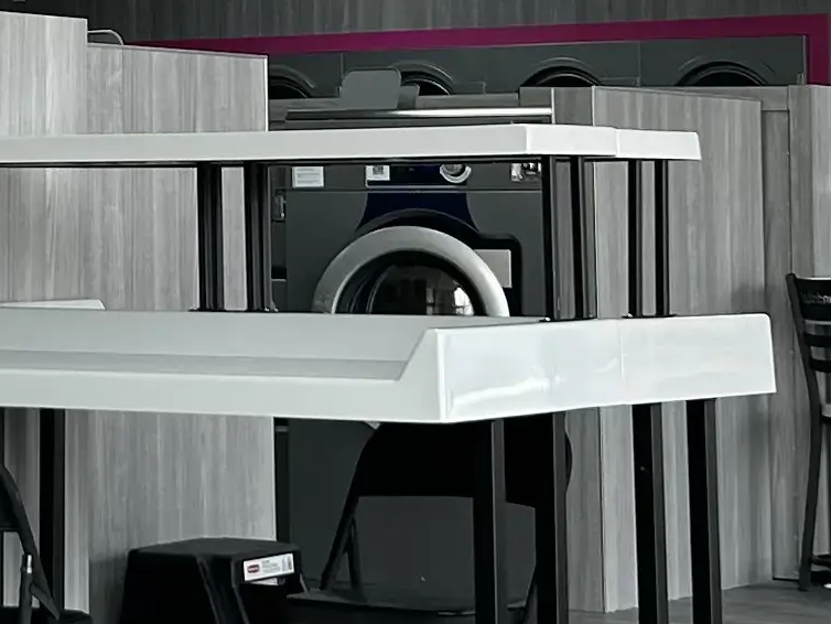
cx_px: -55
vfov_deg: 10.5
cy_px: -79
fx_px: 3338
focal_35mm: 139
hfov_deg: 13.9
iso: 40
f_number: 1.5
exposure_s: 1/228
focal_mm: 5.7
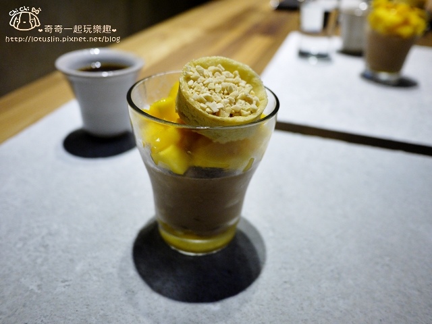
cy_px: 162
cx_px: 216
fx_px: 349
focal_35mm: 28
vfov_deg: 49.7
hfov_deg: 63.4
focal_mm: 14
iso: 400
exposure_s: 1/60
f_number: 2.5
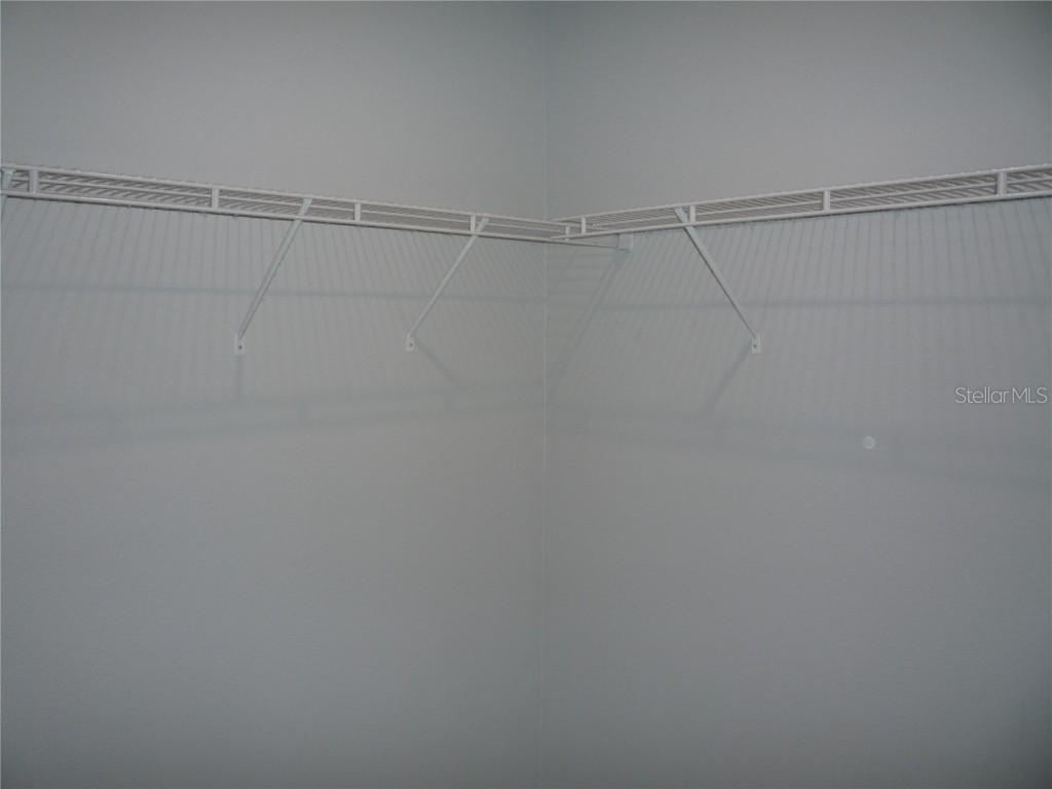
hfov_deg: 60.0
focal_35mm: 30
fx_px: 912
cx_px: 526
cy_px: 394
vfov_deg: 46.8
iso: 100
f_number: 3.3
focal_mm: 5.2
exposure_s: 1/30
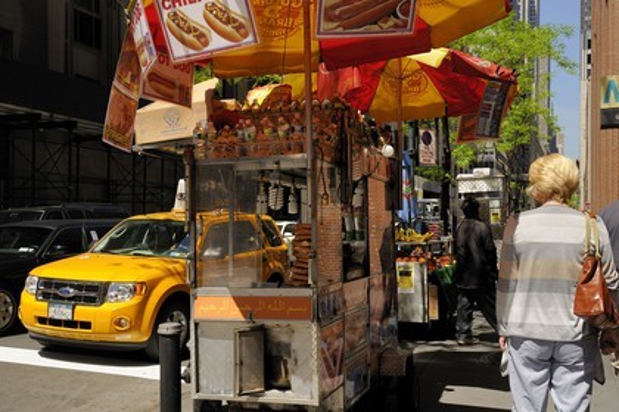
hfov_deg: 50.7
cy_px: 206
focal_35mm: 38
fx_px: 653
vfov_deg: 35.1
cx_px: 310
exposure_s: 1/200
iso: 200
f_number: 11
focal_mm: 38
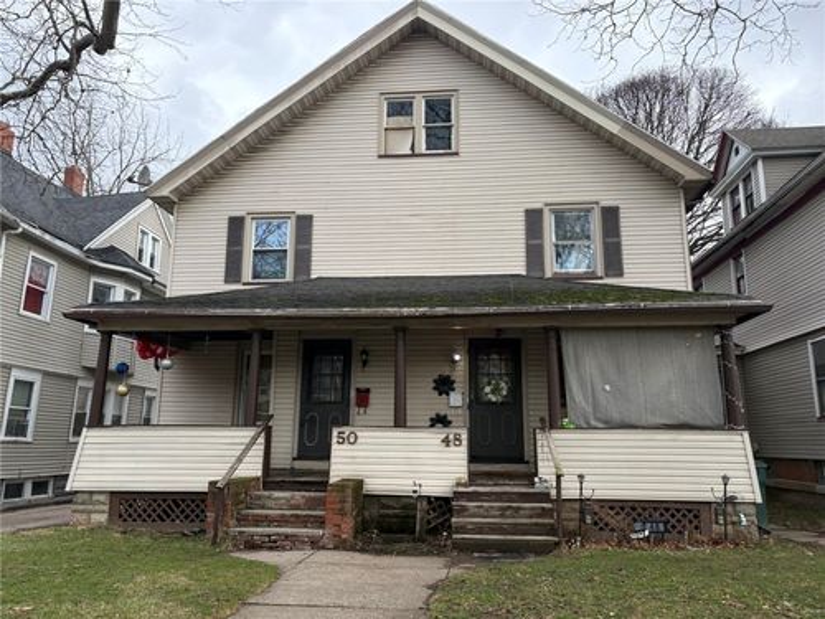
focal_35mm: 26
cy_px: 310
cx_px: 412
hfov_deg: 67.3
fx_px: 620
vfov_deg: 53.1
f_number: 1.6
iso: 100
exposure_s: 1/234
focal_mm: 5.96
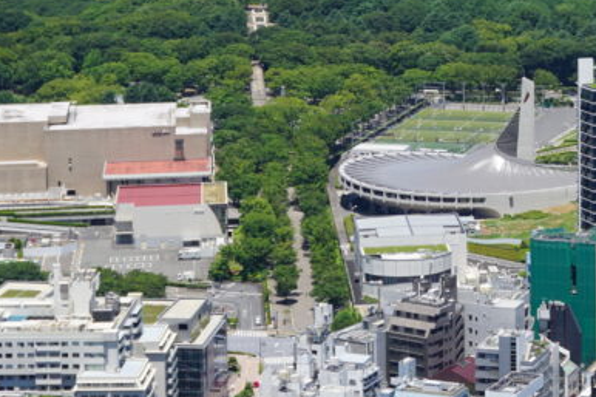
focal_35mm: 147
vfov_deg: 9.2
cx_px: 635
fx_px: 2438
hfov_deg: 13.7
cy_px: -100
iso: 100
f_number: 11
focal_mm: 37
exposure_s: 1/125
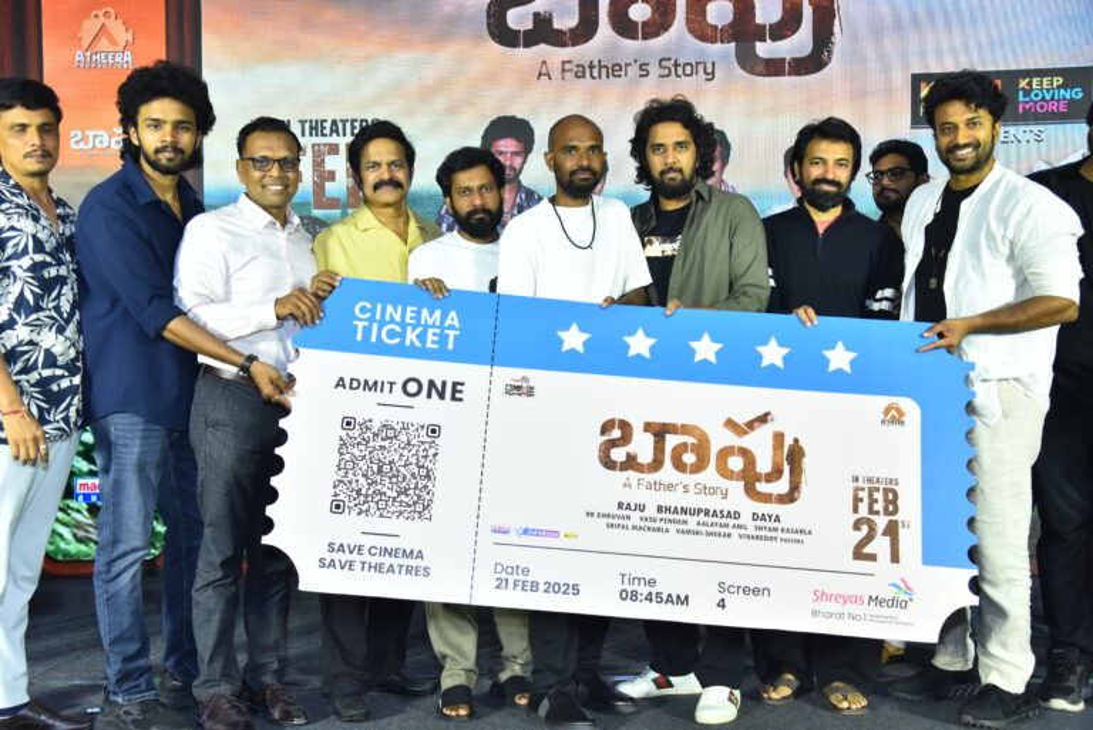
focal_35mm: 40
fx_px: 1215
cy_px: 365
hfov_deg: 48.4
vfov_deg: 33.4
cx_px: 546
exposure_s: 1/160
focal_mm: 40
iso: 1250
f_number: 5
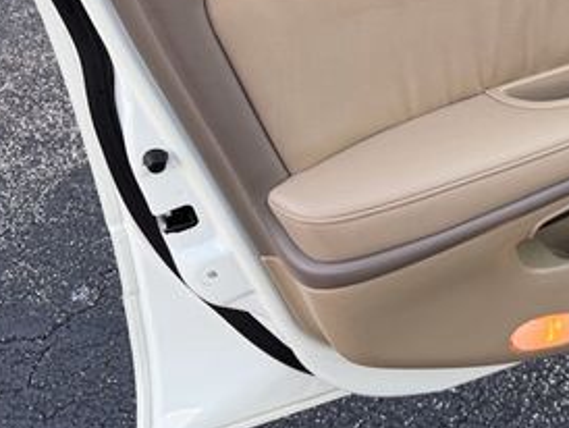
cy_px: 35
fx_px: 921
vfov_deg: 25.3
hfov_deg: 32.2
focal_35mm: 56
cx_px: 536
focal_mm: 6.76
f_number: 1.78
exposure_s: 1/121
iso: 64
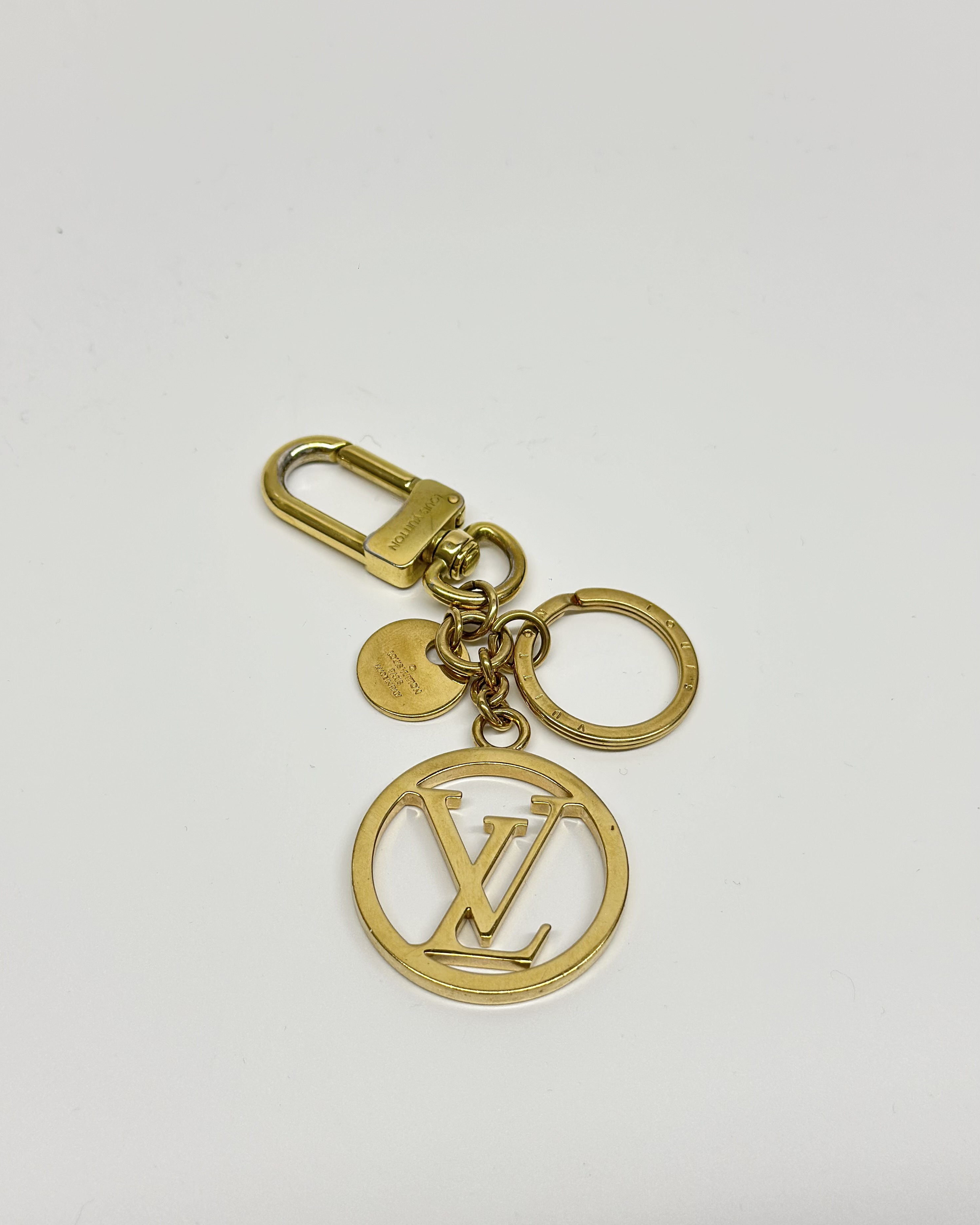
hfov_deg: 29.7
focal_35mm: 51
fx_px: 1849
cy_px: 656
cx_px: 481
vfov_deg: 36.6
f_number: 1.78
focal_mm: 6.86
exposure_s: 1/139
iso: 80
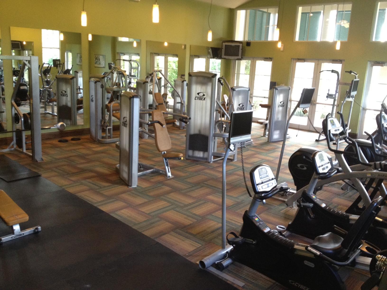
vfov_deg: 40.7
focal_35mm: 35
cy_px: 145
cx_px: 194
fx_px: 391
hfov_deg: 52.6
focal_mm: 4.28
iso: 200
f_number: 2.4
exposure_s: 1/20
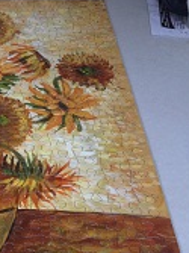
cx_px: -23
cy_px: 42
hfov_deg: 16.9
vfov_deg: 22.9
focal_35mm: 84
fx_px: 612
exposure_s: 1/120
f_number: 2.4
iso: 80
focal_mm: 4.28
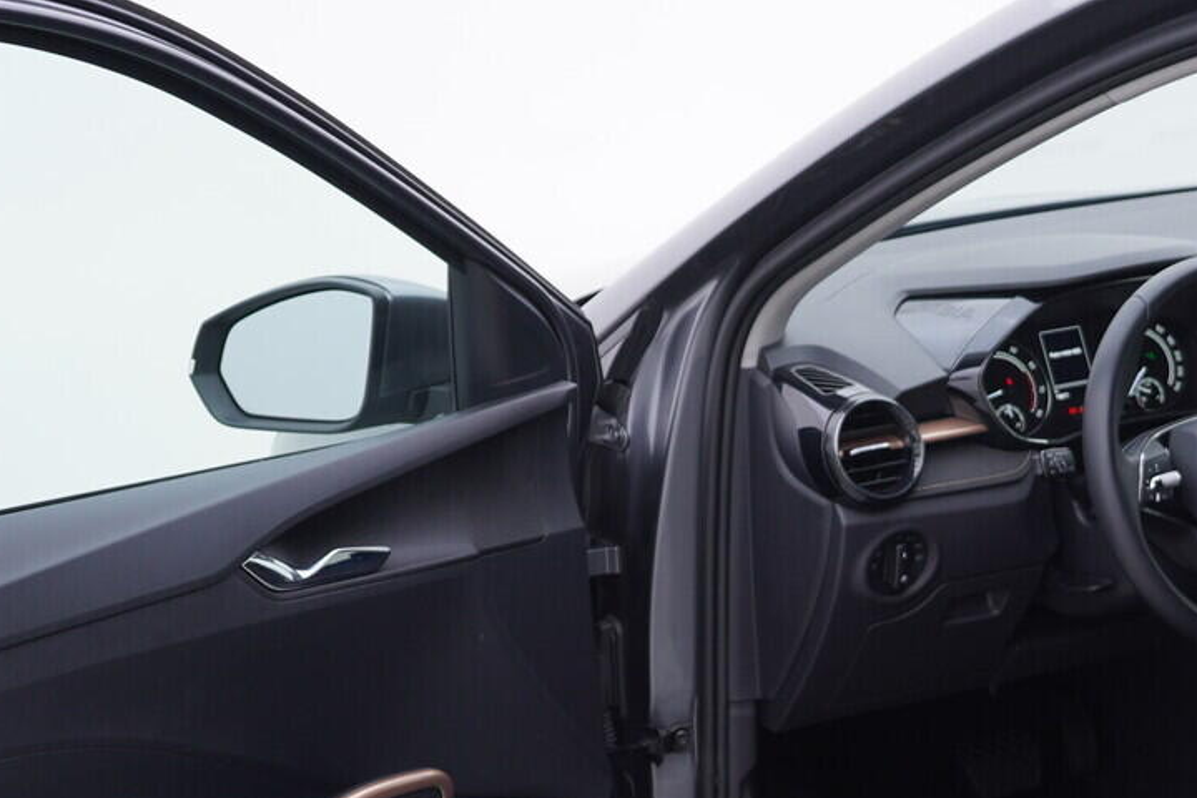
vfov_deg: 18.7
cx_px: 963
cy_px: 663
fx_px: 2394
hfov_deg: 27.5
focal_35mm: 72
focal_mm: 24
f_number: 3.2
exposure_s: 1/50
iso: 125
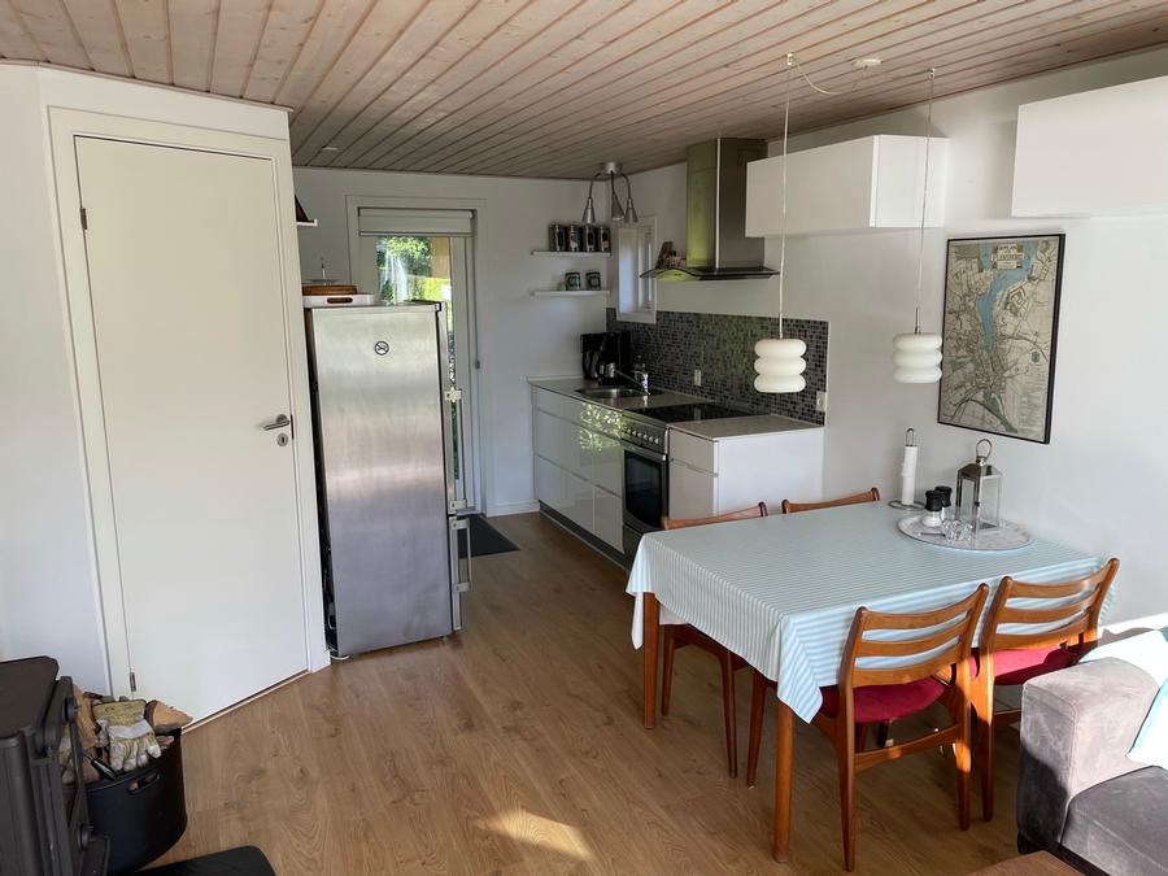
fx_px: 877
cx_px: 584
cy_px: 438
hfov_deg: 67.3
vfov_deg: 53.1
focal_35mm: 26
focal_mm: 4.2
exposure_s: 1/159
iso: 32
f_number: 1.6
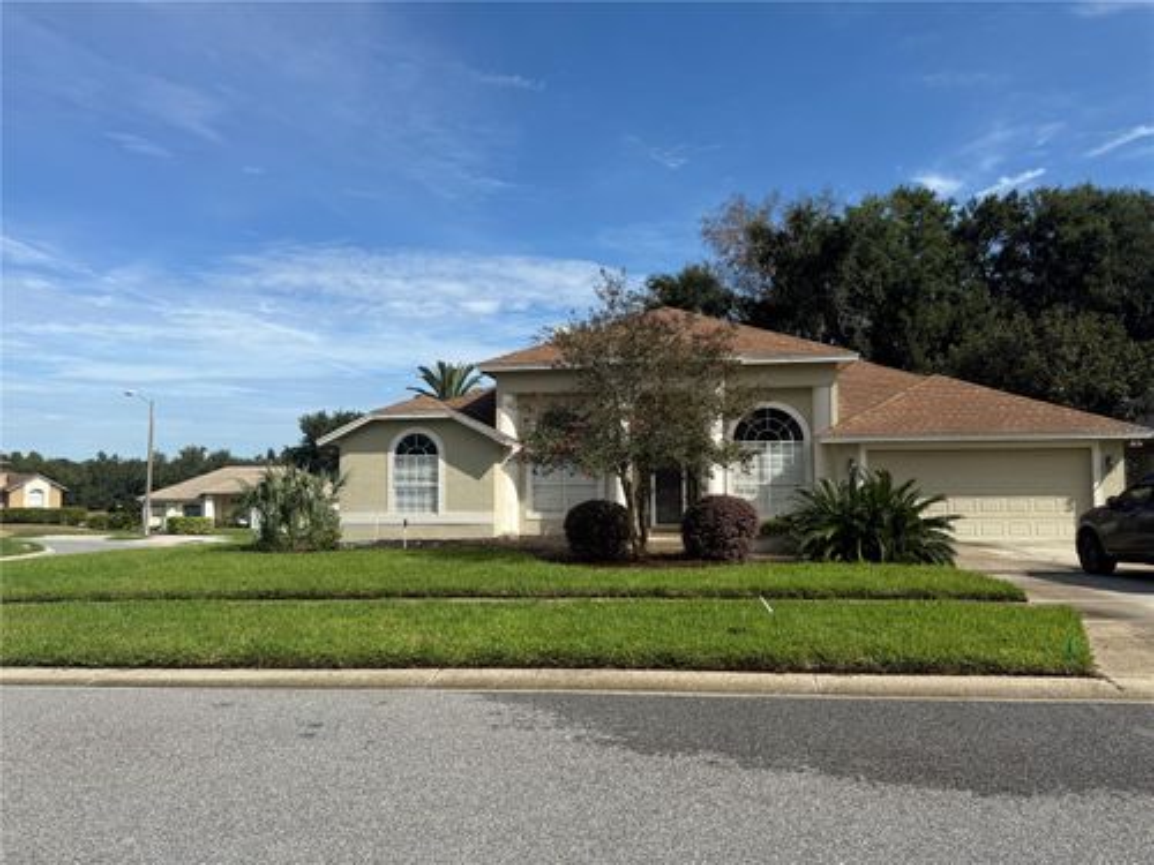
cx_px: 577
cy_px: 432
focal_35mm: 24
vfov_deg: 56.8
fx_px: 800
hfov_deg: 71.6
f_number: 1.78
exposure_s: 1/5319
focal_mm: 6.76
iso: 80
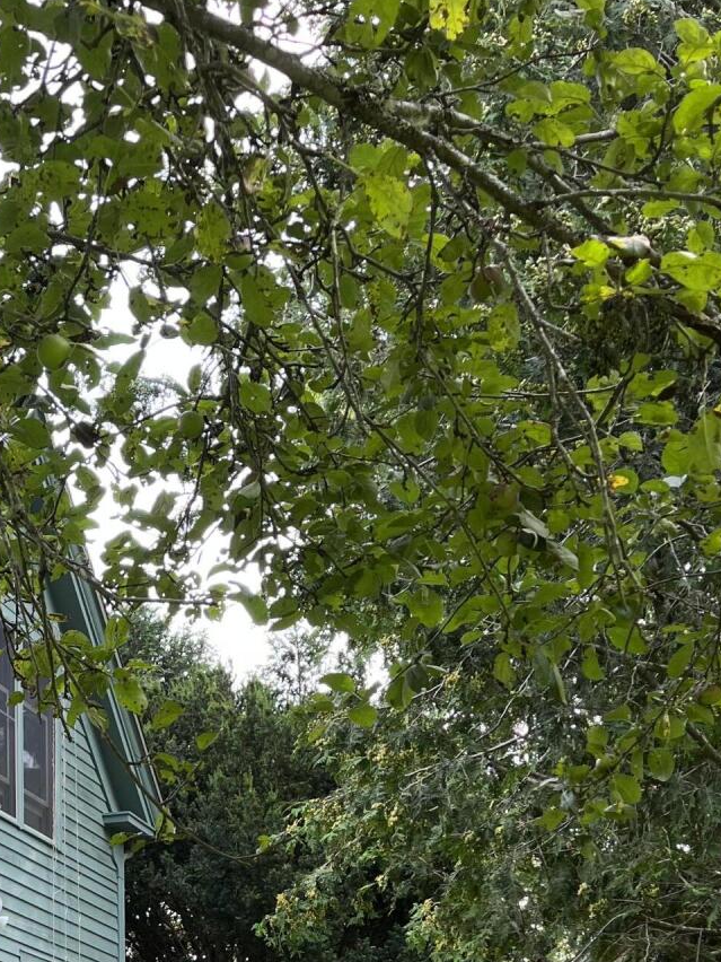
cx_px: 18
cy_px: 980
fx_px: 1694
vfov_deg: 29.4
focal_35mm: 61
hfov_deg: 23.1
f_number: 1.6
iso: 40
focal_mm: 5.1
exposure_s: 1/237
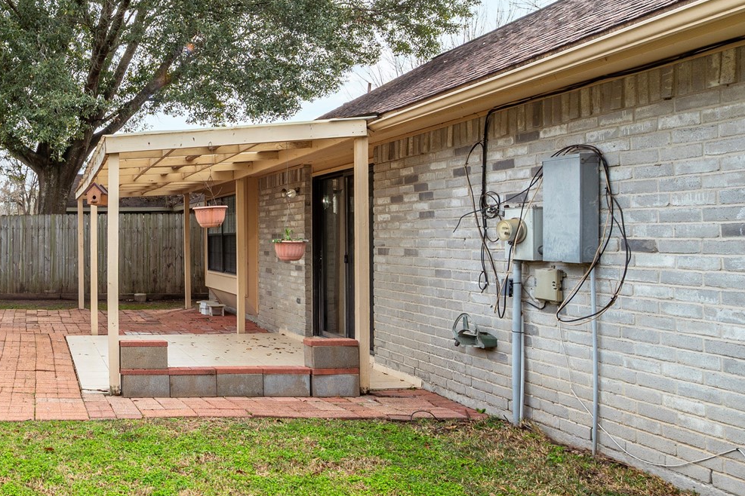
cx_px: 25
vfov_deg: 40.0
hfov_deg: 48.6
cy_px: 241
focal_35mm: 33
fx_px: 683
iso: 100
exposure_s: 1/100
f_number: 10
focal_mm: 15
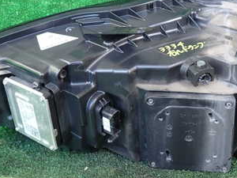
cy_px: 47
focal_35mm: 60
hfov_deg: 32.2
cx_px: 132
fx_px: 411
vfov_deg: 24.2
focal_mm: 5.4
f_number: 2.3
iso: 200
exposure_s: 1/60
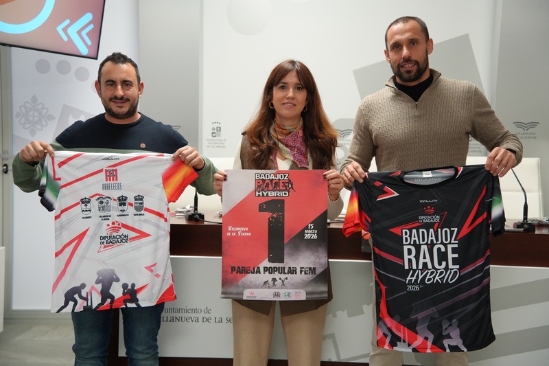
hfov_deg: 54.4
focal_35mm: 35
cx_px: 274
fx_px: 534
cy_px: 183
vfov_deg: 37.8
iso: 2000
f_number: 4
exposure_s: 1/160
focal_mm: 35
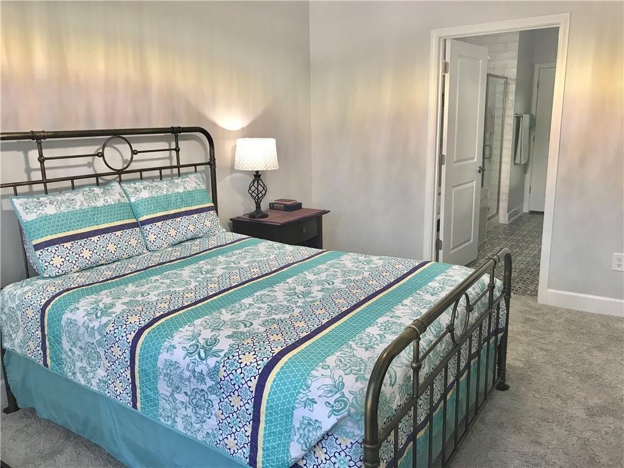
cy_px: 234
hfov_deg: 63.4
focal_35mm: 28
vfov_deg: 49.7
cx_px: 312
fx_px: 505
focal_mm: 3.99
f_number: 1.8
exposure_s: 1/40
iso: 25
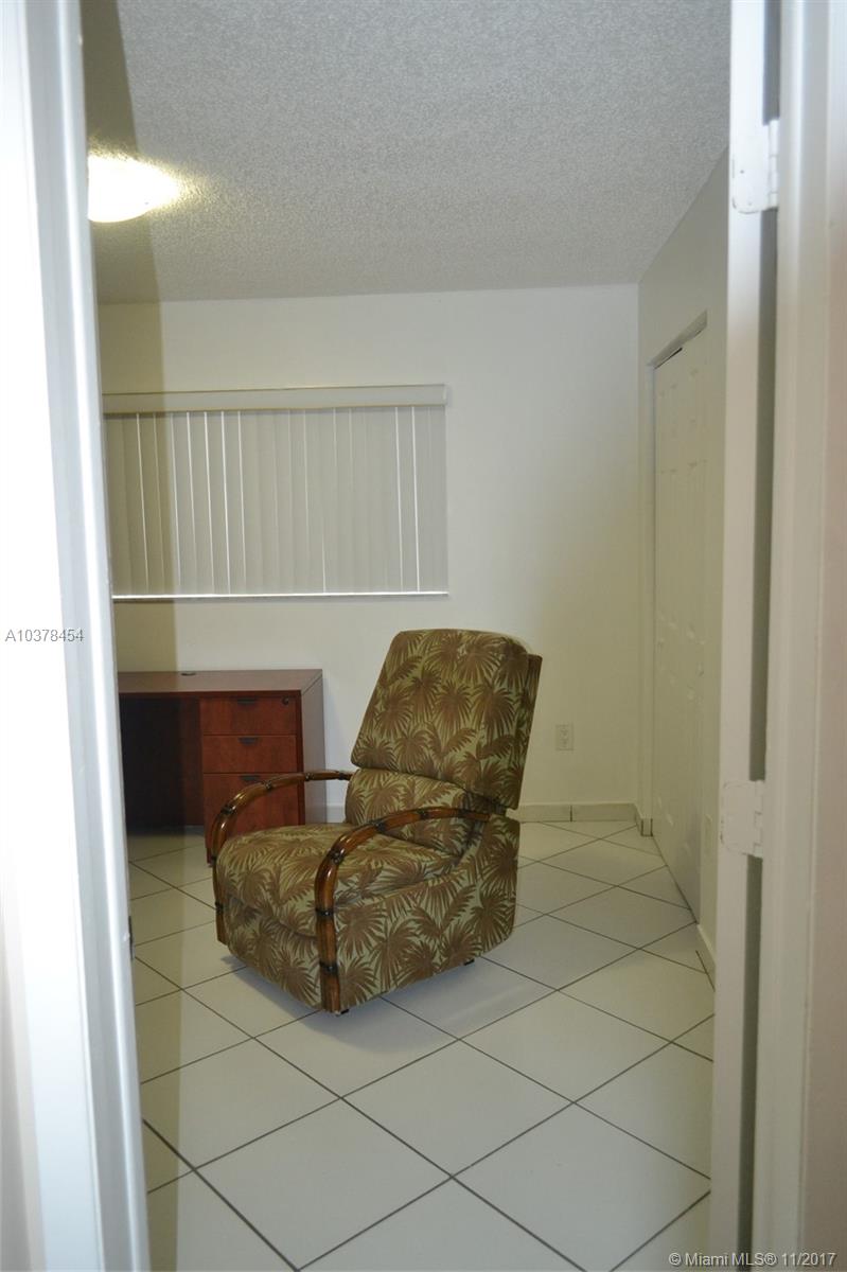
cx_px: 424
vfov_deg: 67.4
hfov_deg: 47.9
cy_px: 636
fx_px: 954
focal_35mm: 27
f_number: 3.5
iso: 1100
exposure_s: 1/60
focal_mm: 18
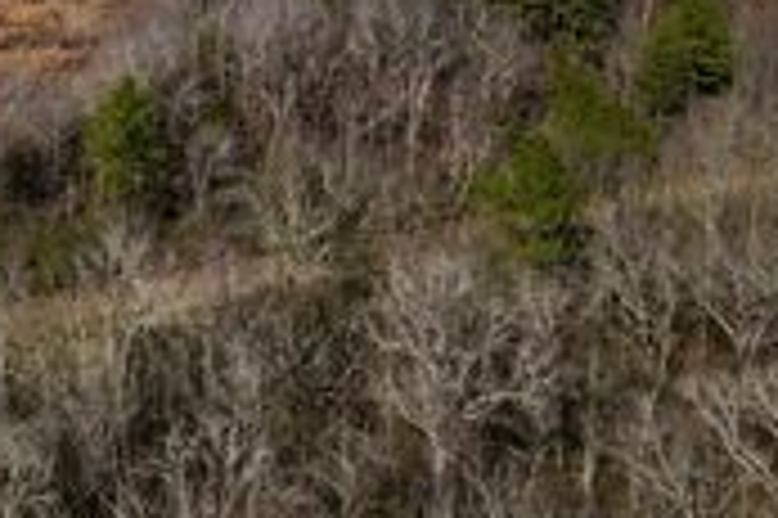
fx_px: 1339
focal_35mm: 62
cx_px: 112
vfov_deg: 21.0
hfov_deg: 31.2
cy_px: -16
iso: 110
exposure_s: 1/3000
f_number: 2.8
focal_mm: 4.5
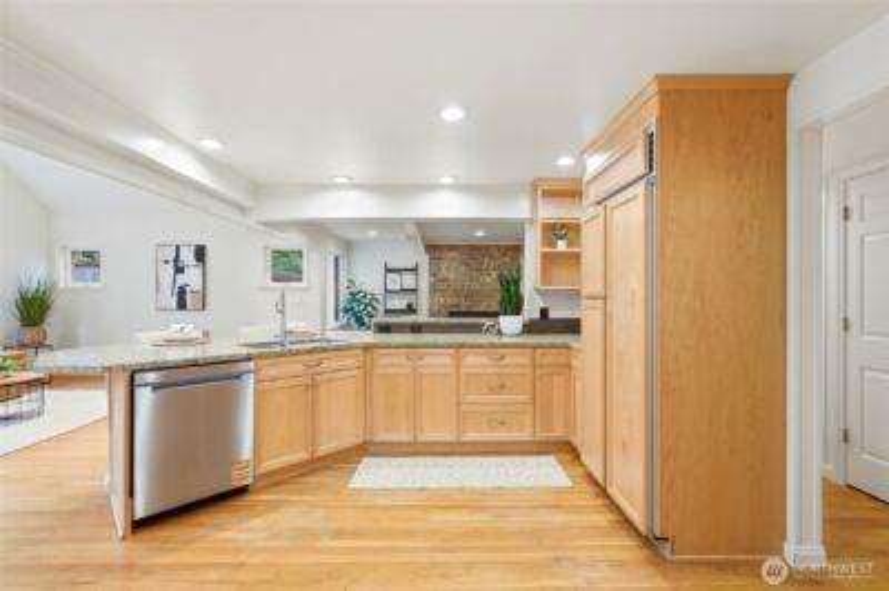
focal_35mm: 16
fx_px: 395
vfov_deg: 73.6
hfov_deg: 96.8
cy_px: 296
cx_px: 444
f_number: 9
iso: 400
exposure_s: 1/125
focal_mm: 16
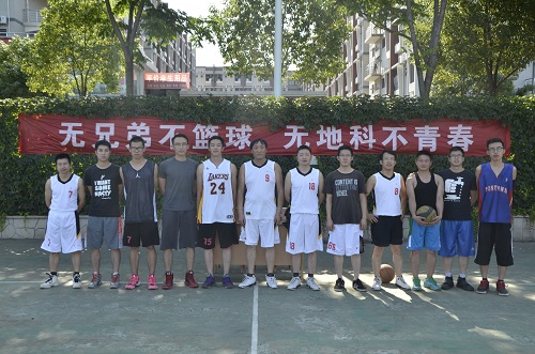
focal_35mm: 39
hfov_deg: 49.6
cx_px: 268
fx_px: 578
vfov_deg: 34.1
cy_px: 177
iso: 200
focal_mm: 26
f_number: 7.1
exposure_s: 1/200
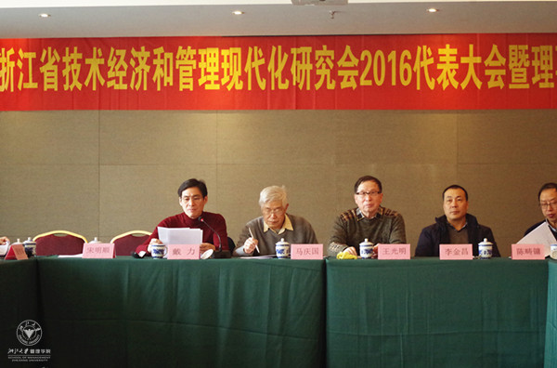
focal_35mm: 82
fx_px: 1265
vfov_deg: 16.5
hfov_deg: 24.8
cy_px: 184
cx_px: 278
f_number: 5.6
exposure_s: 1/100
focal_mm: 55
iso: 3200
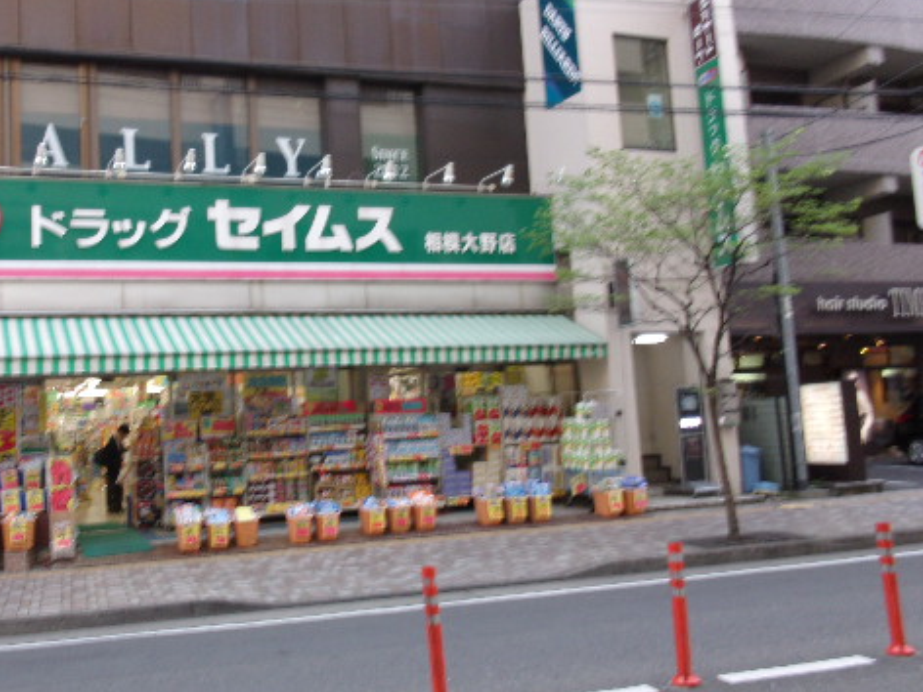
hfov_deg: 48.2
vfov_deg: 37.7
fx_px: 1013
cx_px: 313
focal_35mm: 38
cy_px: 305
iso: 67
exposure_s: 1/34
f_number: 3.9
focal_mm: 5.1
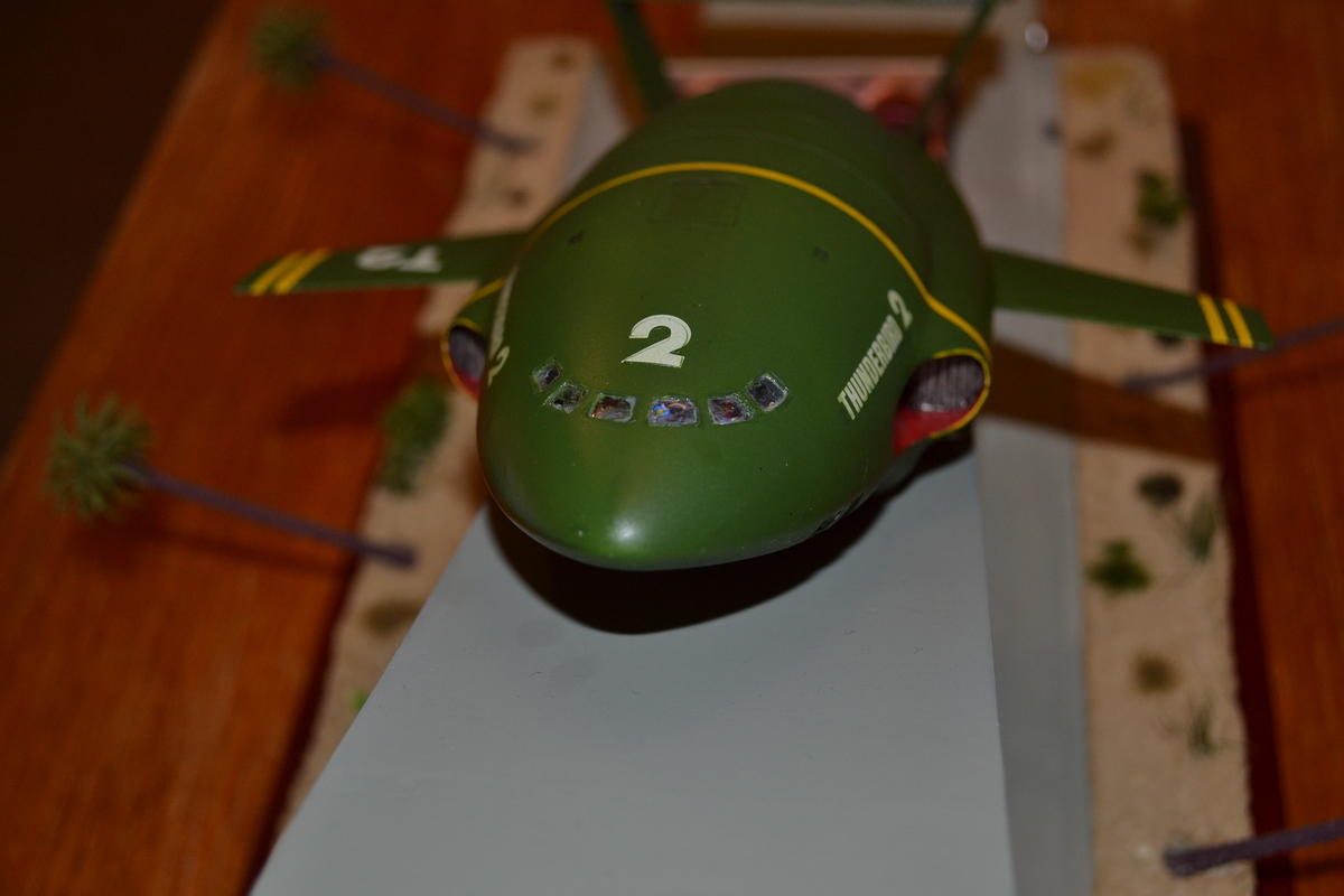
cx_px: 672
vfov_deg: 31.9
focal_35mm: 42
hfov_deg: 46.4
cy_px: 448
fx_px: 1568
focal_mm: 28
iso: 250
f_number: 4.5
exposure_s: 1/60
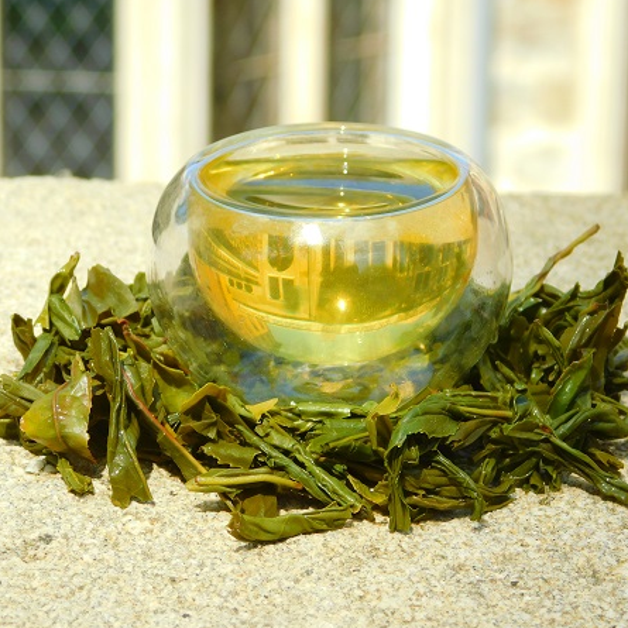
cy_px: 313
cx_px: 330
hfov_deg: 12.7
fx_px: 2812
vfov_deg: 12.7
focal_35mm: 137
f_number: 4.8
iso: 125
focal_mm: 20.3
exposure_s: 1/320
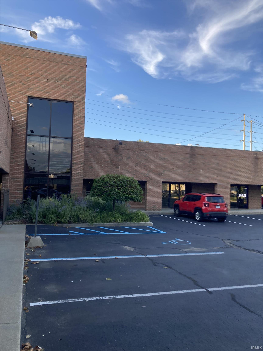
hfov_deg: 49.7
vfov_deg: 63.4
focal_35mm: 28
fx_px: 284
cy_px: 176
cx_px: 132
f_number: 1.8
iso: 20
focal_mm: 3.99
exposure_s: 1/516
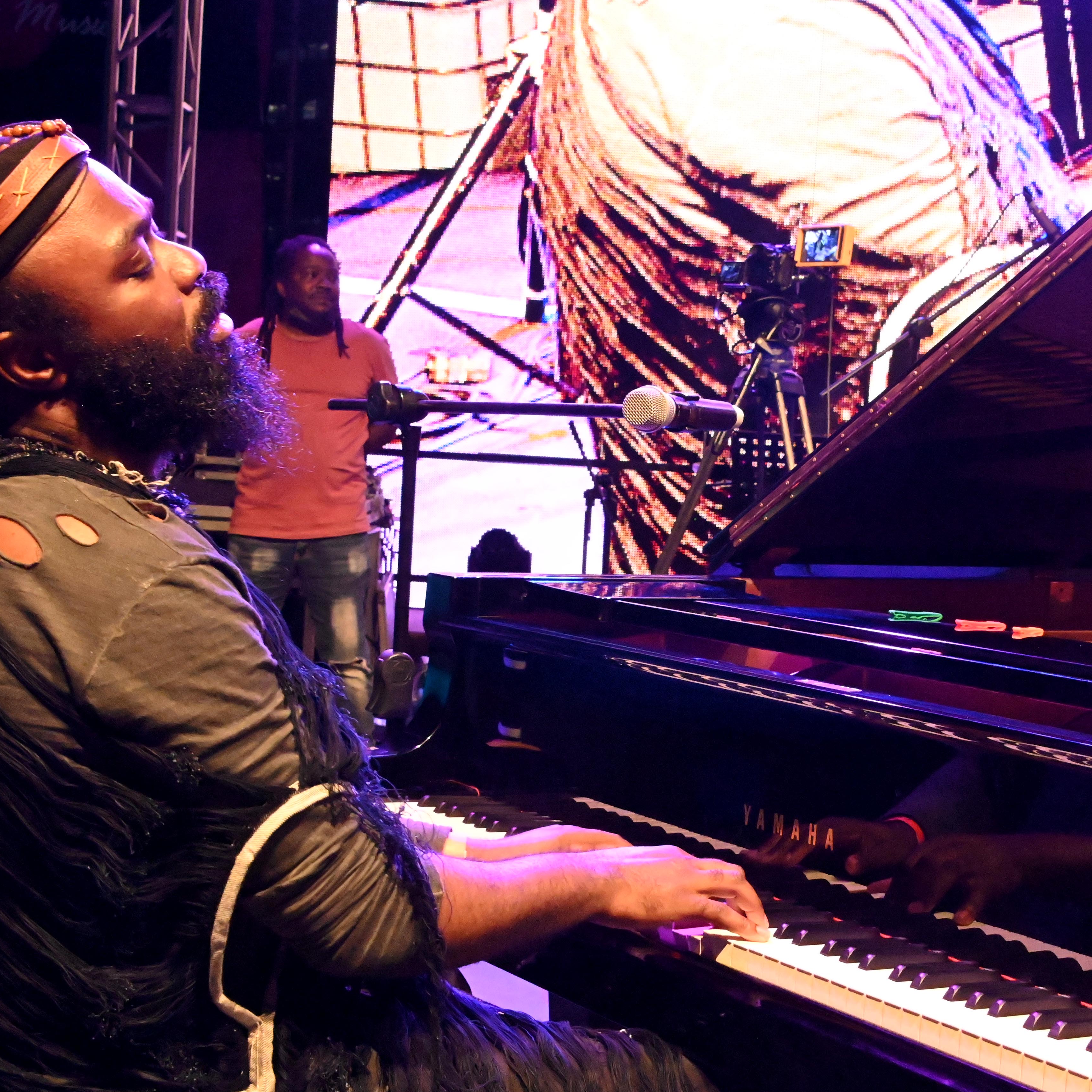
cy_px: 533
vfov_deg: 28.6
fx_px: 2141
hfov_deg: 28.3
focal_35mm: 60
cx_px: 764
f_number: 10
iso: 25600
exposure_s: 1/100
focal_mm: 40
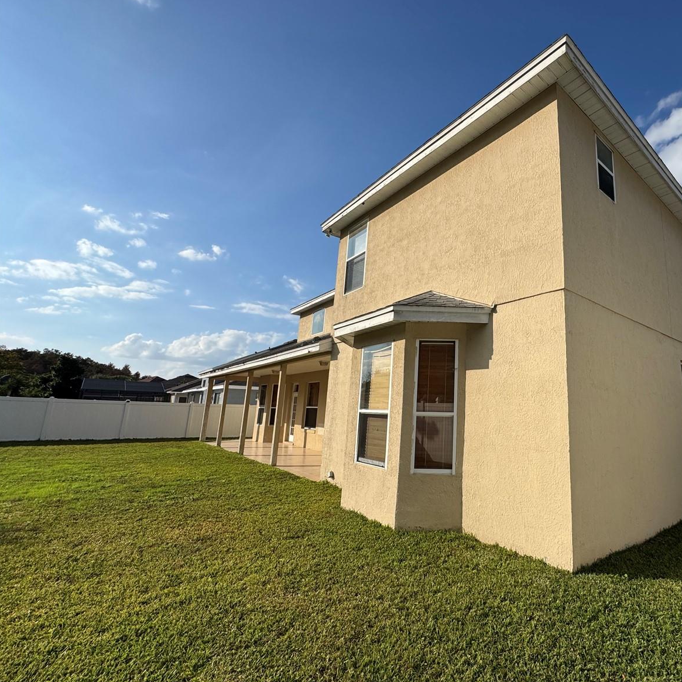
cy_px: 337
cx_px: 465
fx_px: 379
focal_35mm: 17
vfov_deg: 84.0
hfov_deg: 80.6
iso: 50
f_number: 2.2
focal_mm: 2.22
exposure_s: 1/3717
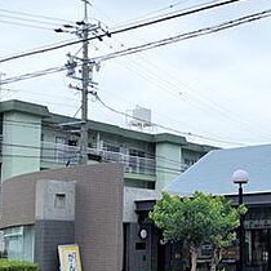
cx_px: 268
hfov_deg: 22.8
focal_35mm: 73
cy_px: 143
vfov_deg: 23.7
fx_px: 647
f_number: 1.8
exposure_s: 1/972
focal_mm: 3.99
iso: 20
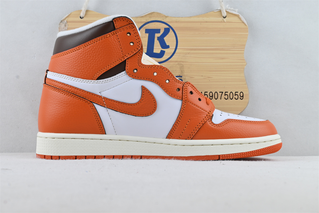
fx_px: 405
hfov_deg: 43.0
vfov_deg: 29.4
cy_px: 106
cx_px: 160
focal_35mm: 46
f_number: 10
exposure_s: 1/20
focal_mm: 30.5
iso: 100
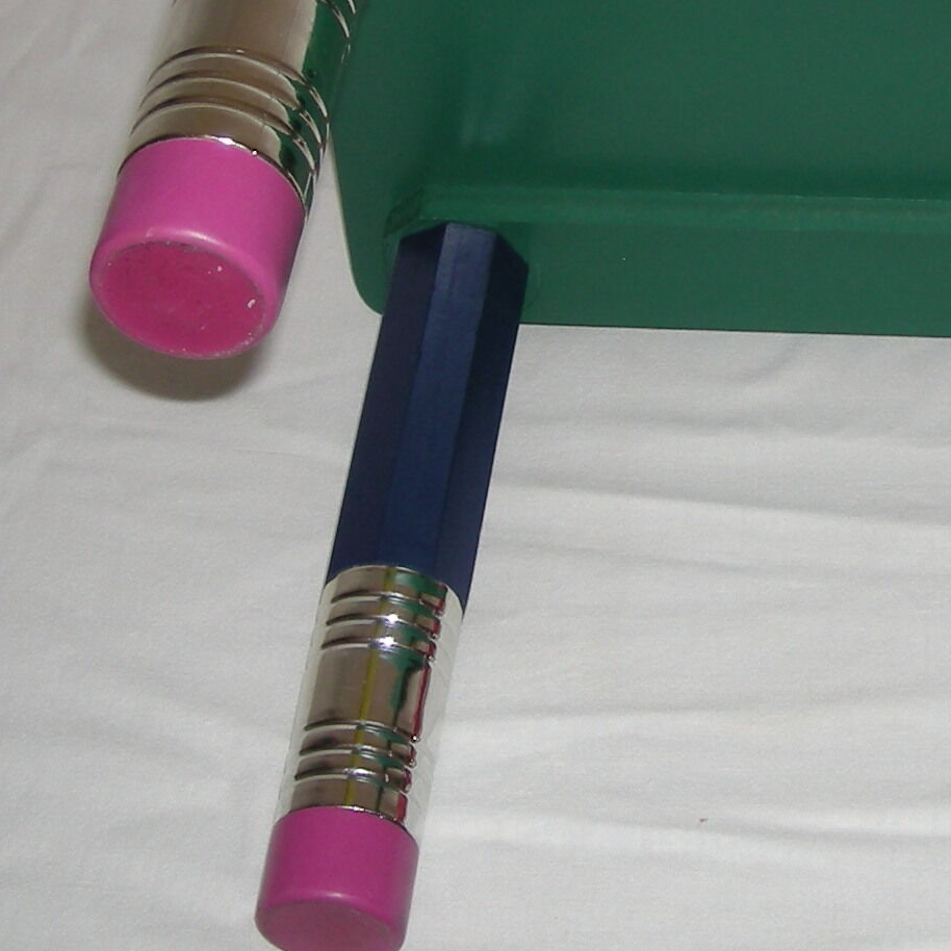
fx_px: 3233
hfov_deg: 16.5
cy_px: 9
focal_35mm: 104
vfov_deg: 16.4
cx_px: 858
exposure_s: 1/37.8
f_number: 2.8
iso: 50
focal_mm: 5.7
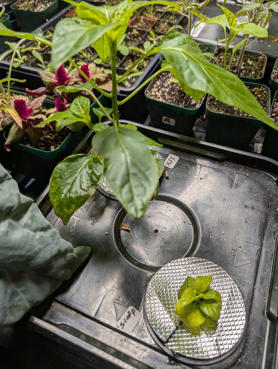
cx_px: 139
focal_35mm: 24
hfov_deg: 56.9
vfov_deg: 71.5
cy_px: 184
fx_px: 256
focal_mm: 6.9
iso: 18
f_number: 1.68
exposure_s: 1/378
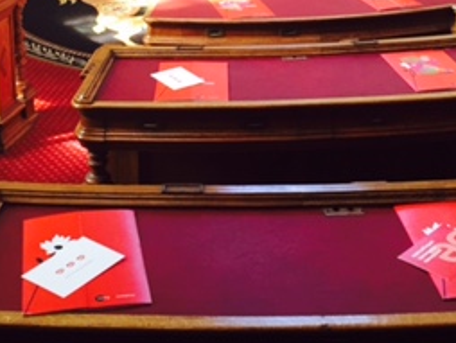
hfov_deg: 26.6
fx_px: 963
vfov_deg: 19.3
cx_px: 215
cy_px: -47
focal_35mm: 73
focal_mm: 4.15
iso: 125
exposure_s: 1/30
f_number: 2.2
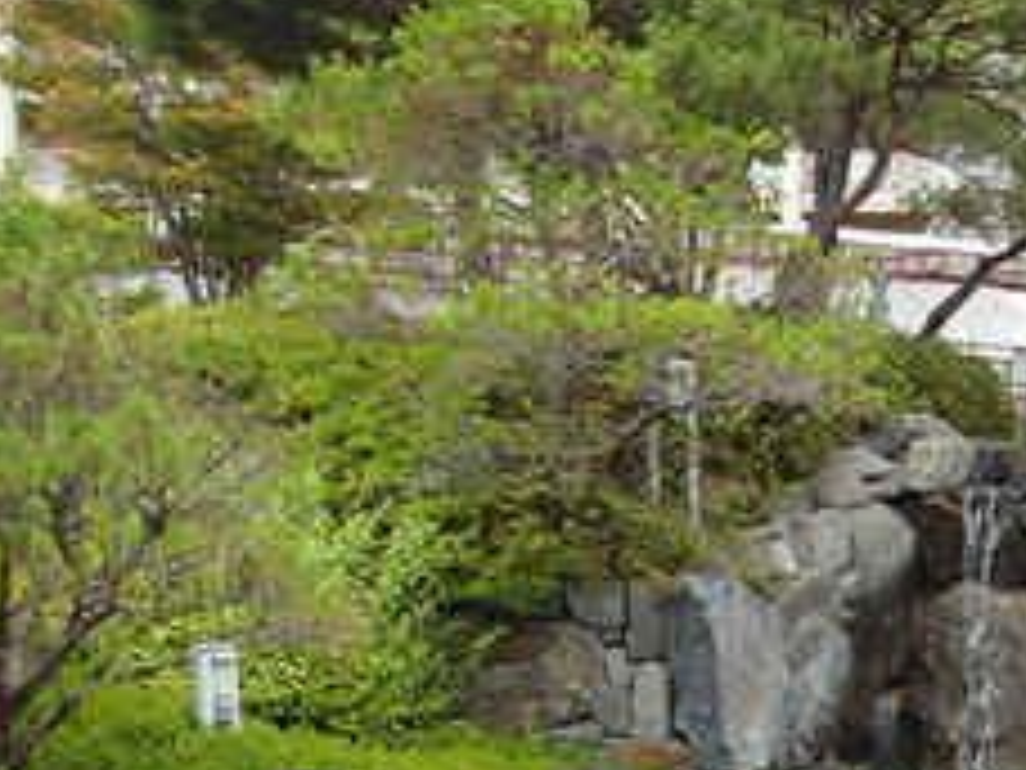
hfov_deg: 16.0
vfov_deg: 13.0
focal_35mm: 109
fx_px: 3231
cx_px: 1683
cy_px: 1103
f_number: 3
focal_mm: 5.6
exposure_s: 1/250
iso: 80
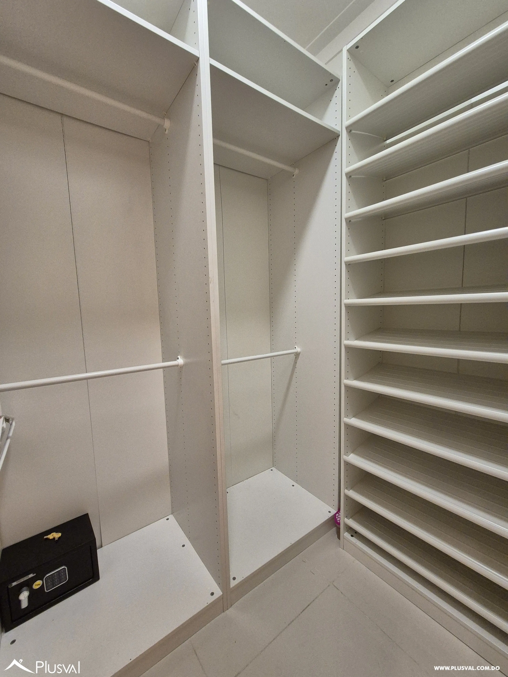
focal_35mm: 13
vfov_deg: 106.2
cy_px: 338
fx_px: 254
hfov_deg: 89.9
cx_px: 254
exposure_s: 1/60
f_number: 2.2
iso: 640
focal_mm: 2.2
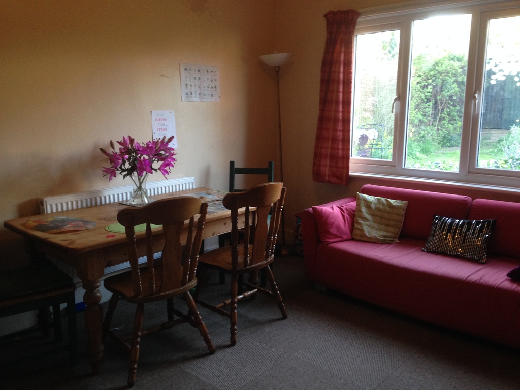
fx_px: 496
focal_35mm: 33
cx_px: 260
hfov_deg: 55.4
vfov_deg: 42.9
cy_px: 195
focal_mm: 4.12
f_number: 2.4
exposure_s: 1/20
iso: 160
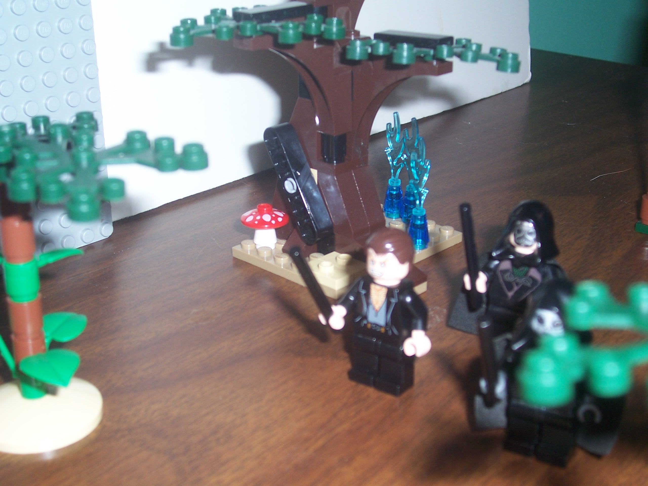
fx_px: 992
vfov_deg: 27.5
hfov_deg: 36.2
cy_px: 243
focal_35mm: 53
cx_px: 324
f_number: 3.4
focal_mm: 8.6
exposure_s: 1/60
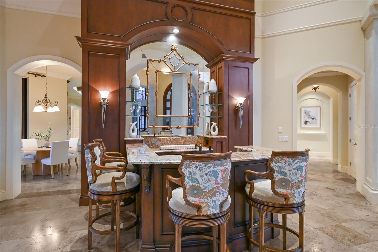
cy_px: 126
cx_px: 189
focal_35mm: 20
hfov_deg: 85.4
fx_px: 205
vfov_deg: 63.2
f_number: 8
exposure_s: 1/20
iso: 3200
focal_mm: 19.5
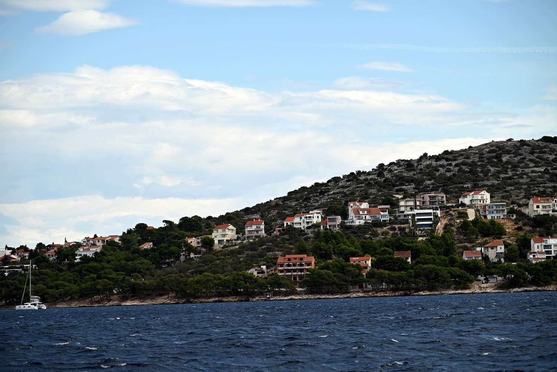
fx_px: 1934
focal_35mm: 125
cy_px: 186
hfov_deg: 16.4
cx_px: 278
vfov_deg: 11.0
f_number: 6.3
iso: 100
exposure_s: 1/640
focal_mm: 125
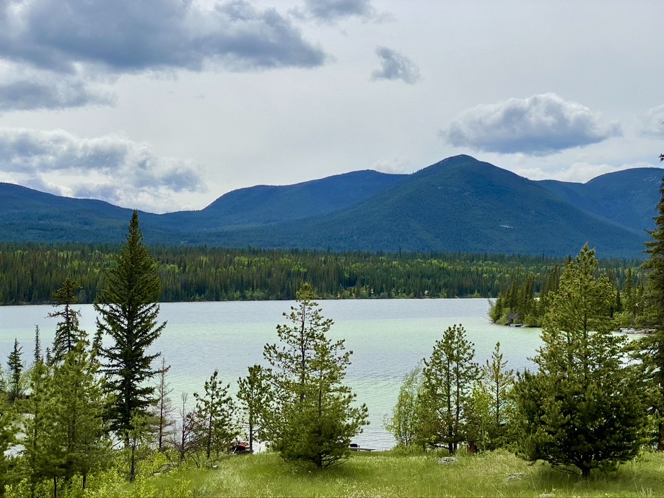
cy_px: 249
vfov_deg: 28.0
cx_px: 332
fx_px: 997
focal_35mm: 52
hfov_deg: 36.8
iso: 20
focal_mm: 6
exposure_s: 1/3690
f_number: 2
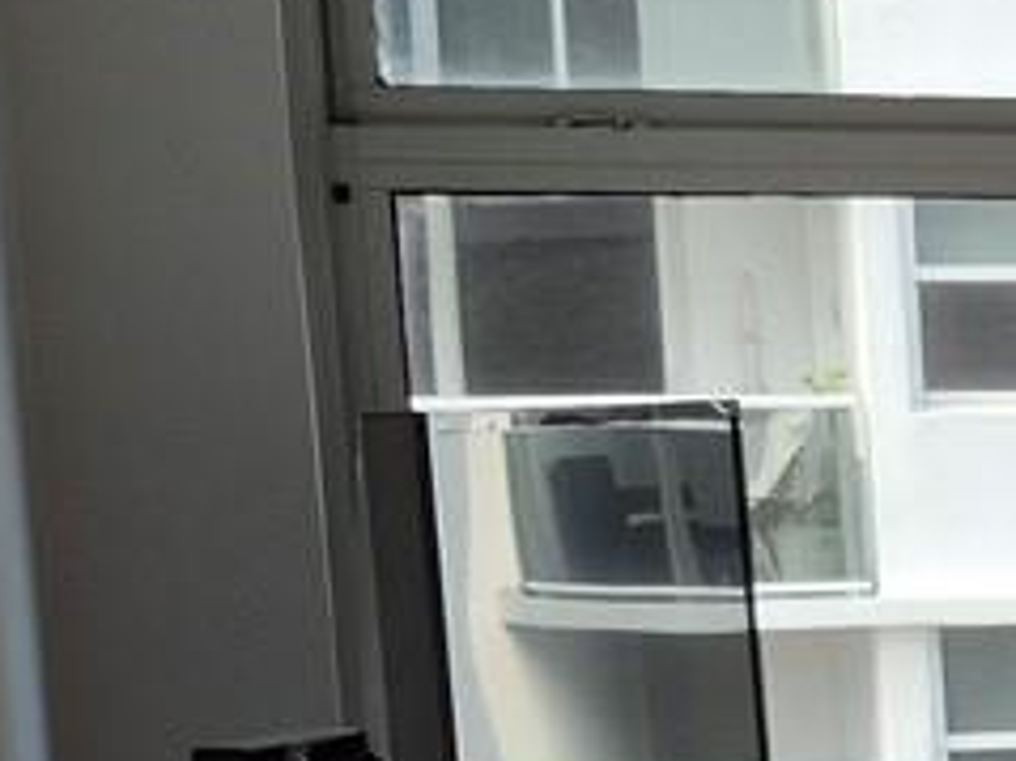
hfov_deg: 10.8
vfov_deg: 9.4
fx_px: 4518
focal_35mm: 154
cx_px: 2478
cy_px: 1127
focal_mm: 5.4
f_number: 1.8
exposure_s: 1/180
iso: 32
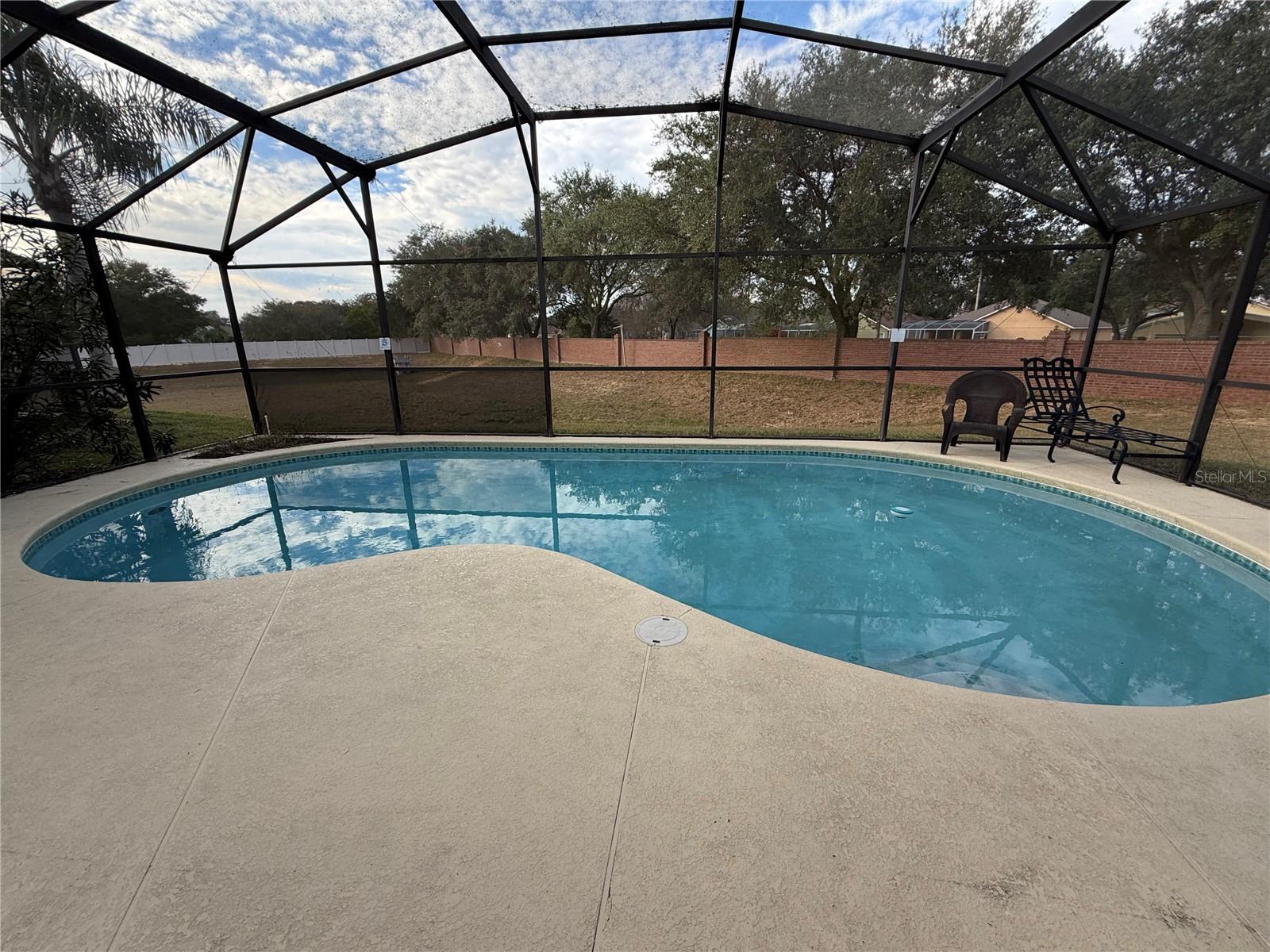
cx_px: 635
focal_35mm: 14
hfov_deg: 102.1
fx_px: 514
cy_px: 476
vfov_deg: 85.7
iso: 64
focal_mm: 2.22
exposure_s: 1/455
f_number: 2.2
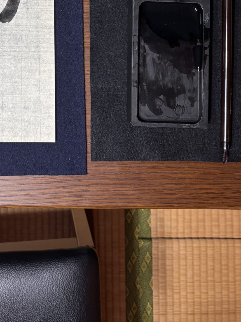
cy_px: 20
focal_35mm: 58
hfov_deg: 24.6
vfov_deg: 31.4
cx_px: 30
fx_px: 538
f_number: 1.6
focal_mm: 5.96
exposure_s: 1/50
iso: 100
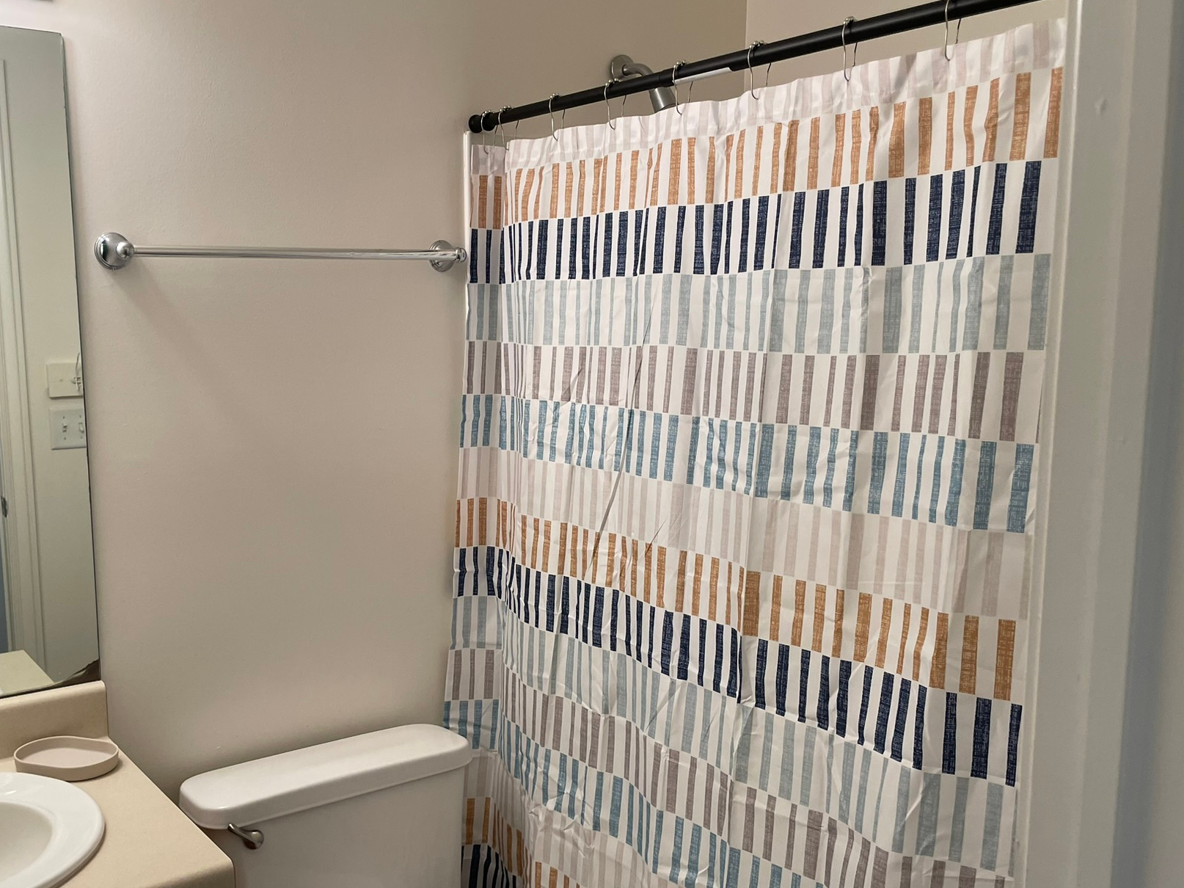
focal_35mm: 33
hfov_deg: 55.0
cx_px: 486
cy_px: 476
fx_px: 1129
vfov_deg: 42.9
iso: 100
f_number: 1.6
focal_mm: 4.2
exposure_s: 1/120
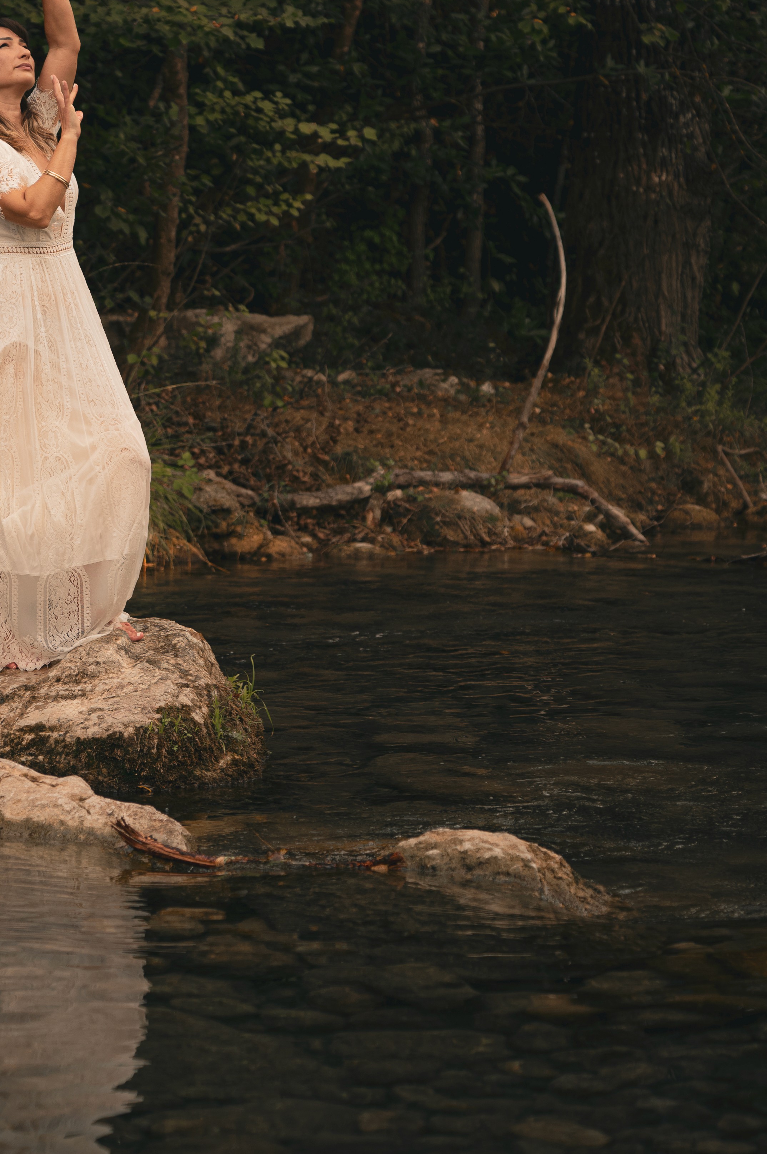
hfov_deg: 11.6
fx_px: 3776
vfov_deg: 17.3
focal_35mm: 118
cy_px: 309
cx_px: 187
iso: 80
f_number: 2.8
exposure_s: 1/320
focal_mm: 63
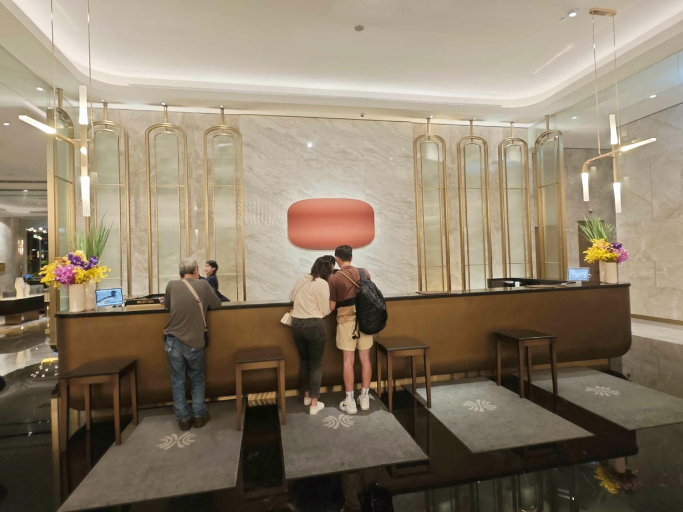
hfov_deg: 84.7
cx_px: 342
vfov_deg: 68.7
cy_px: 256
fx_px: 375
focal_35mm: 19
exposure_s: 1/30
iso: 80
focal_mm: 2.03
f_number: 1.8
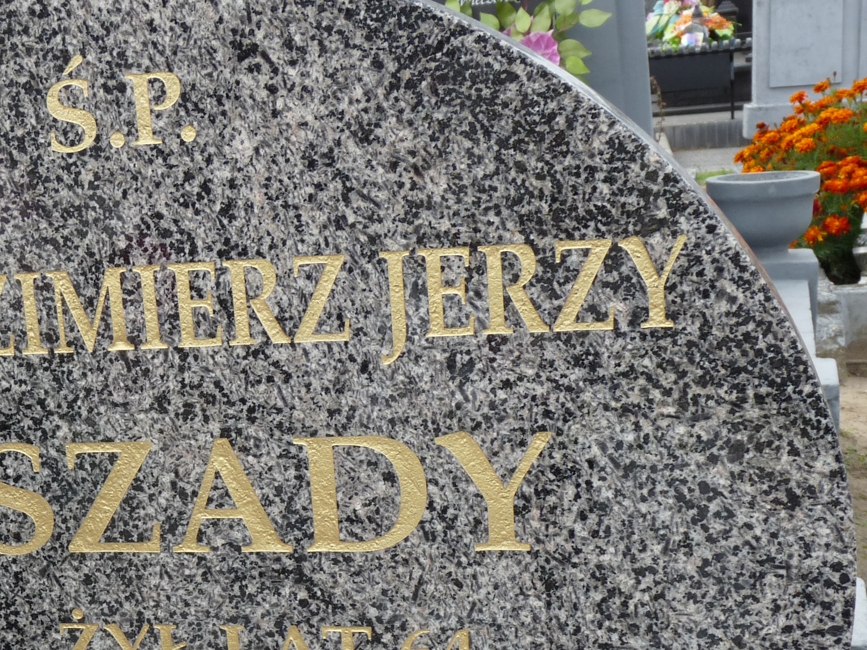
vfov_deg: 21.1
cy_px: 495
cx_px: 129
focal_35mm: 69
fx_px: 1728
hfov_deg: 27.4
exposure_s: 1/160
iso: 100
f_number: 4
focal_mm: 6.5
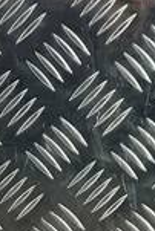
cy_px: 497
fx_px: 1134
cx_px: 41
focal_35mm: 176
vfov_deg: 10.5
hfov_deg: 7.8
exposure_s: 1/50
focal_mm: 4.6
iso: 50
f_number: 1.8
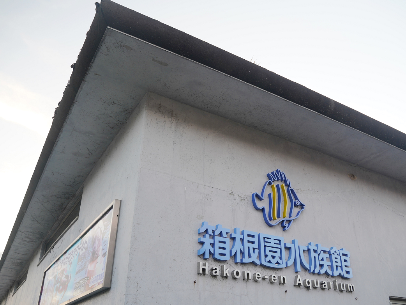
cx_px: 212
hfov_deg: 58.3
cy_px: 156
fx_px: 364
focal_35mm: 31
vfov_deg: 45.5
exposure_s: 1/60
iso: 320
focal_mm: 28
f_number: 4
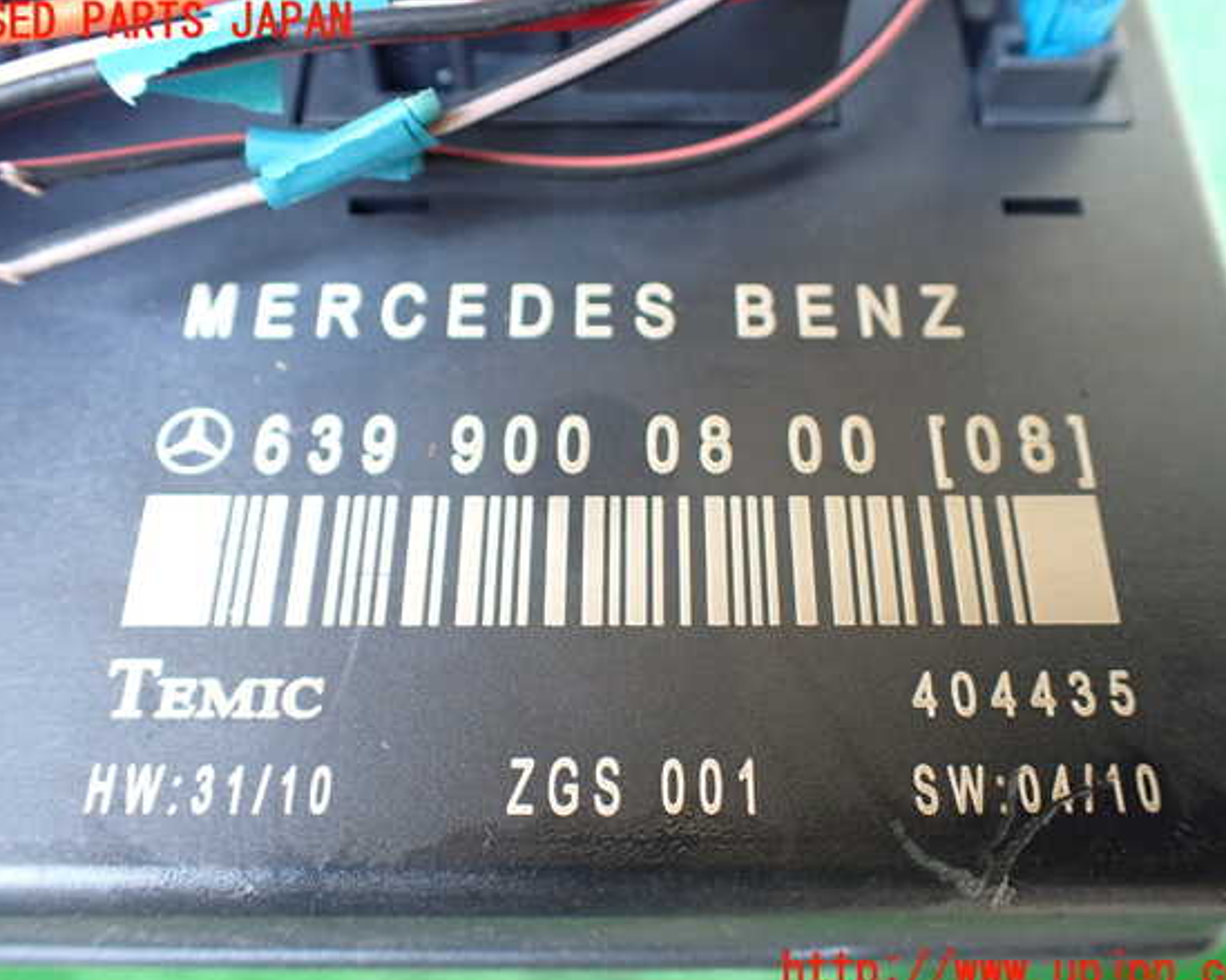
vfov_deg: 45.8
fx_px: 1161
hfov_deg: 55.7
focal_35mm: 32
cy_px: 498
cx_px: 616
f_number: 2.3
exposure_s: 1/100
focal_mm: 5.4
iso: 800
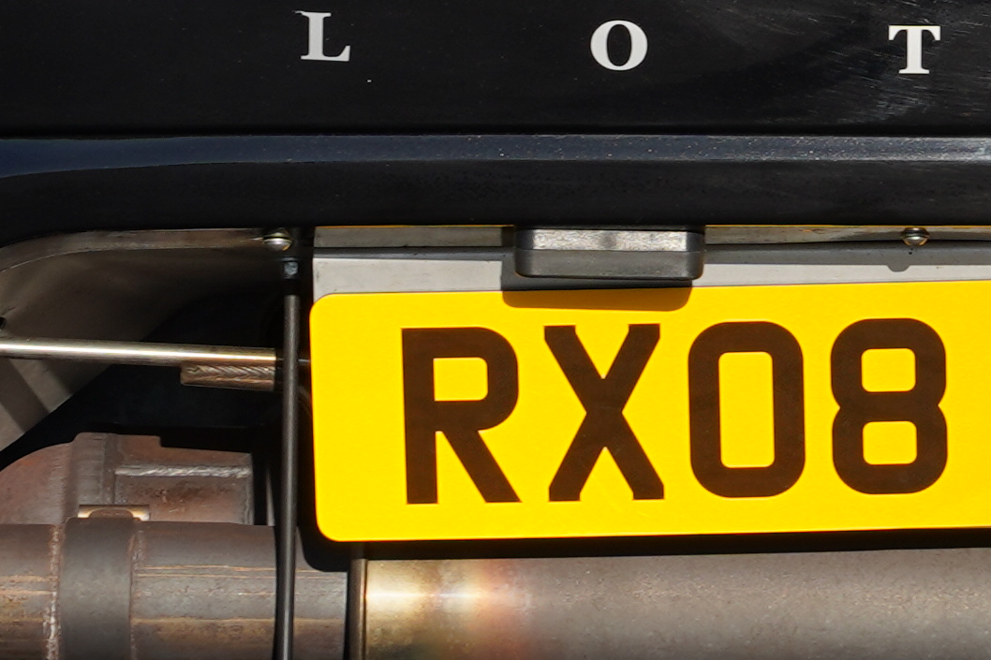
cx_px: 918
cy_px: -412
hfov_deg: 5.2
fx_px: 10926
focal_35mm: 397
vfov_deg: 3.4
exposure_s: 1/100
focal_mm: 70
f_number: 11
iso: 125
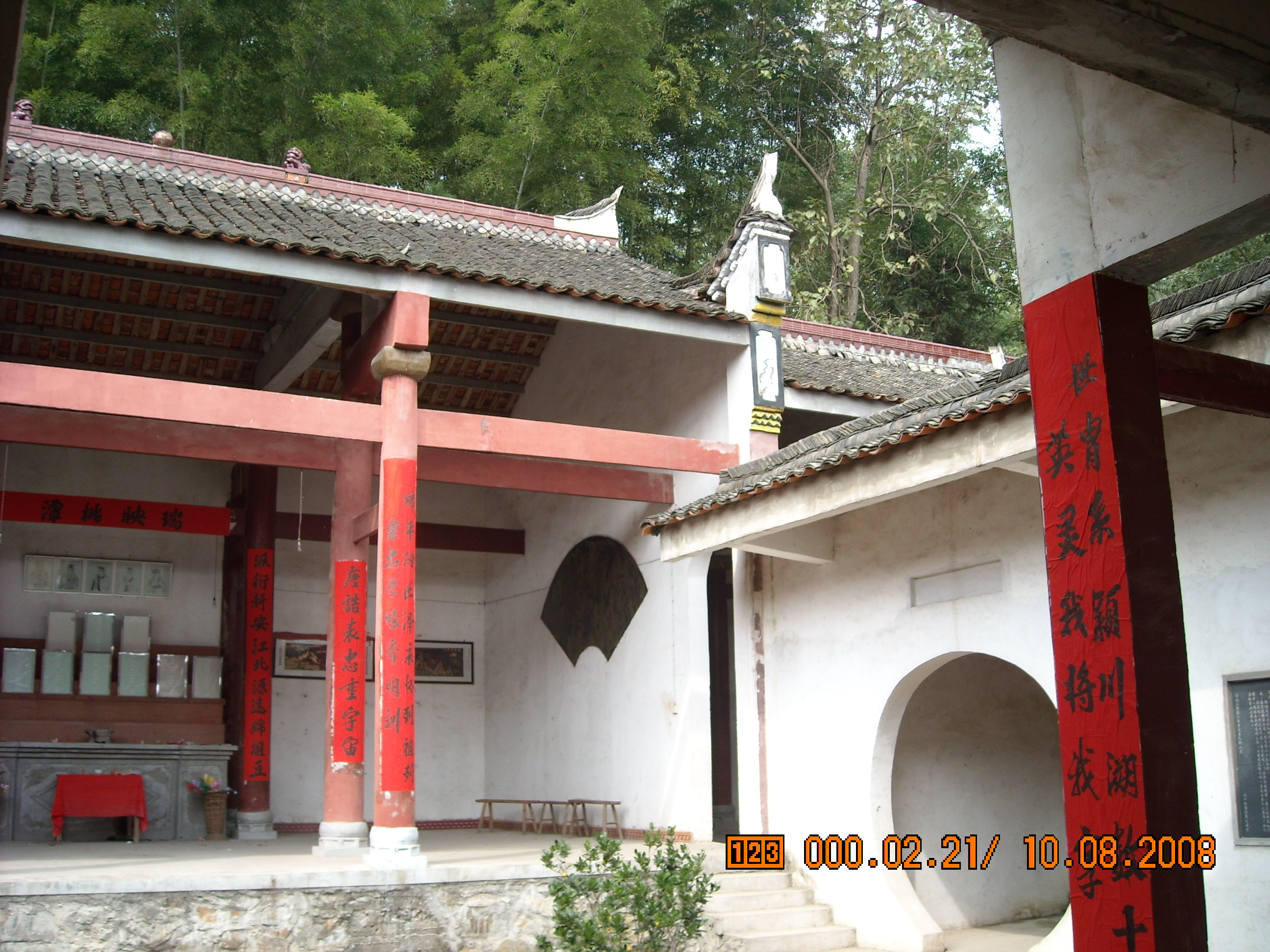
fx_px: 1284
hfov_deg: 52.6
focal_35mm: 35
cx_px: 635
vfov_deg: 40.7
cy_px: 476
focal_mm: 5.7
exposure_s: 1/161
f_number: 2.8
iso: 64
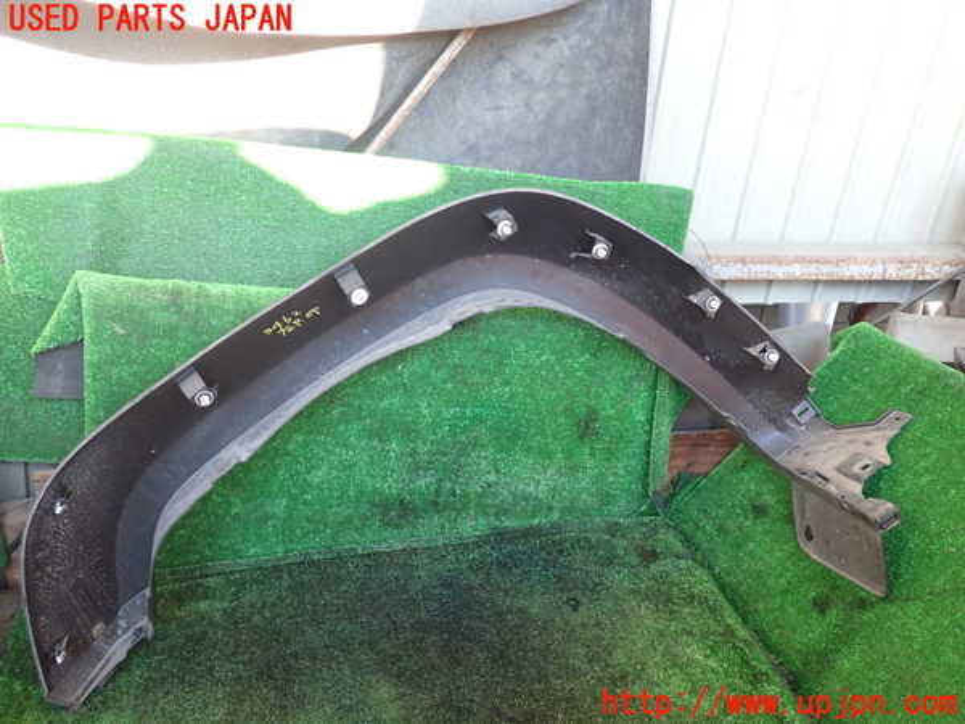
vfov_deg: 46.8
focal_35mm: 30
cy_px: 362
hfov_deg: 60.0
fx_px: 836
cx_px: 482
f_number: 2.3
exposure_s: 1/60
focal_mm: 5.4
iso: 200
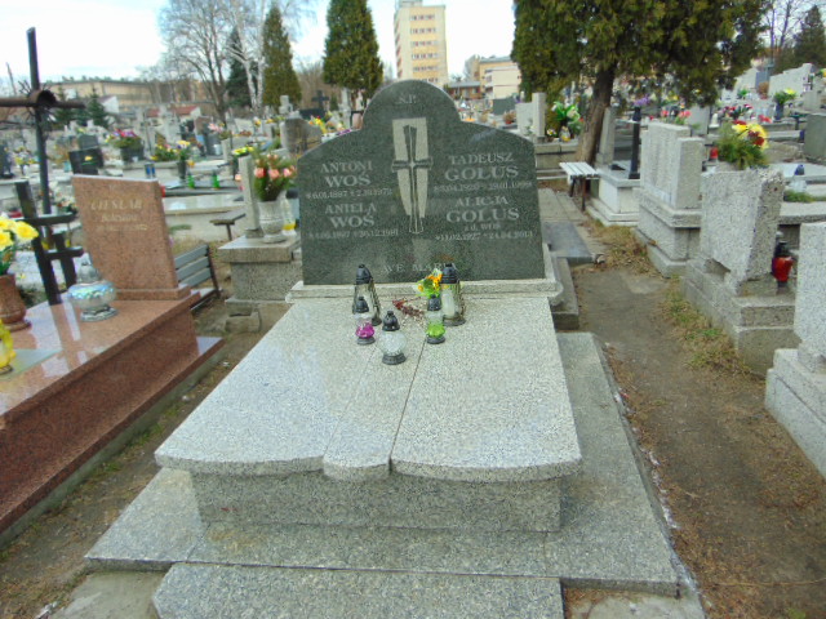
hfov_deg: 69.4
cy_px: 310
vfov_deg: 54.9
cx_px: 413
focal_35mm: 25
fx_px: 597
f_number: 3
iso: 80
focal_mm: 4.5
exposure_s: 1/400
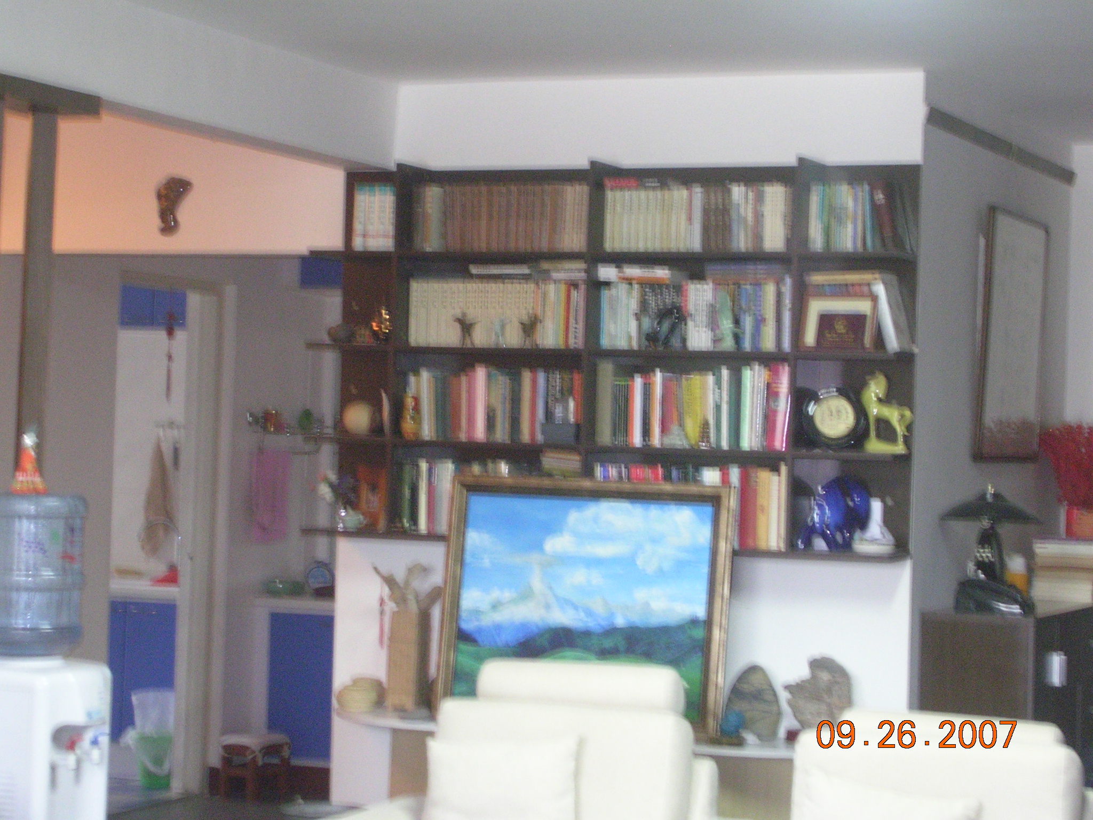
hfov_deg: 22.8
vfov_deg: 17.2
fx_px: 2715
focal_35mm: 86
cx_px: 546
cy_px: 410
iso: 200
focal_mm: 13
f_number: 4.1
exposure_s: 1/4.5
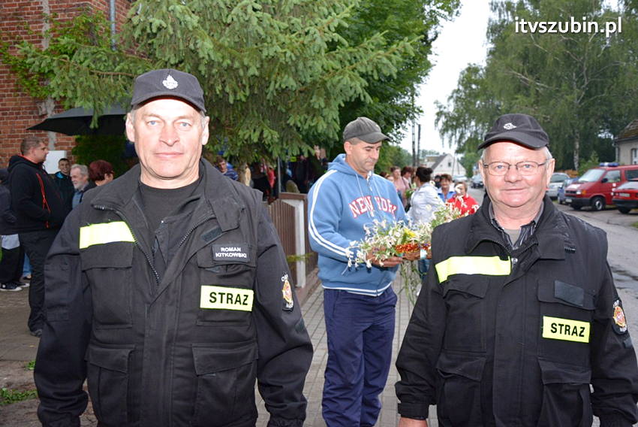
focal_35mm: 33
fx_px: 585
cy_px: 214
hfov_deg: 57.2
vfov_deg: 40.0
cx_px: 319
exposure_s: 1/60
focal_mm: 22
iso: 900
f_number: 4
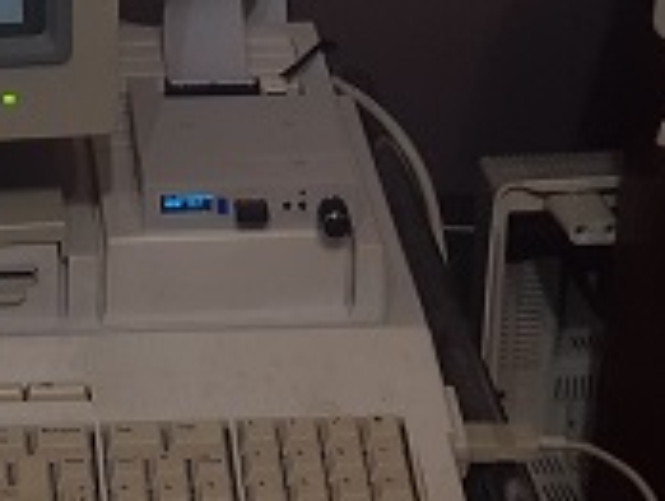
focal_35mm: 149
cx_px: 50
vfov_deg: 10.0
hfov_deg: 13.1
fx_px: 2866
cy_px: 197
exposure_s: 1/30
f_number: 2.4
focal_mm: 6
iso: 125
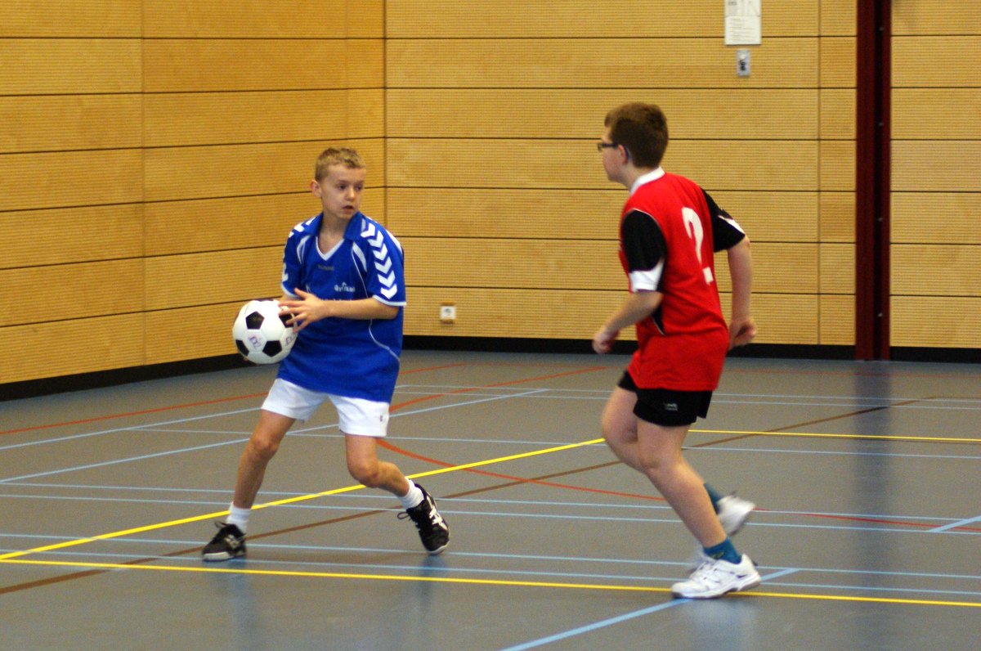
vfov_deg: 13.0
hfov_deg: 19.5
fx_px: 2857
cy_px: 326
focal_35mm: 105
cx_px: 490
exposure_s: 1/125
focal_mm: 70
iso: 400
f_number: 2.8
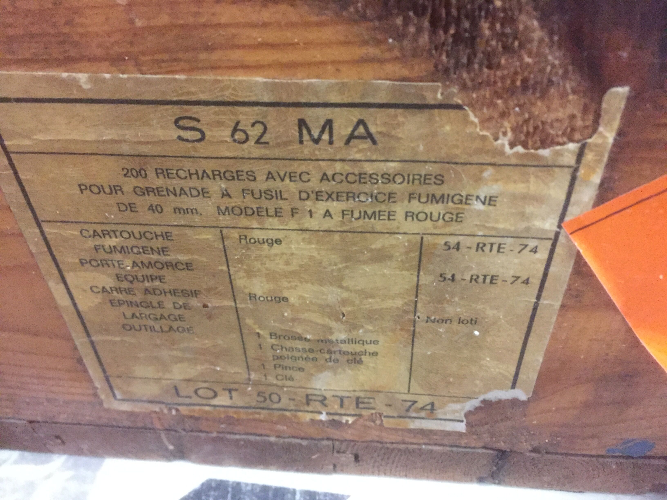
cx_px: 334
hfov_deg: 61.7
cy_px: 250
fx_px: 559
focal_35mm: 29
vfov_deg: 48.2
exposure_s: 1/17
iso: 400
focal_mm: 4.15
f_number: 2.2
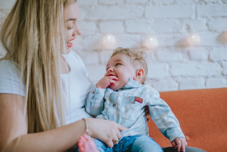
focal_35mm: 50
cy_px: 76
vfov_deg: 27.0
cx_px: 114
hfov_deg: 39.6
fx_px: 315
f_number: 2.2
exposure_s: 1/160
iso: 400
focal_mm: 50
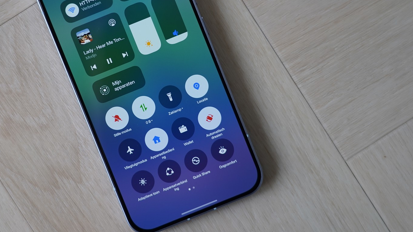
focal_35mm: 75
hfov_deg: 28.1
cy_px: 73
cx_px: 155
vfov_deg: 16.0
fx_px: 821
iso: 200
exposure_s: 1/60
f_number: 4
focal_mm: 51
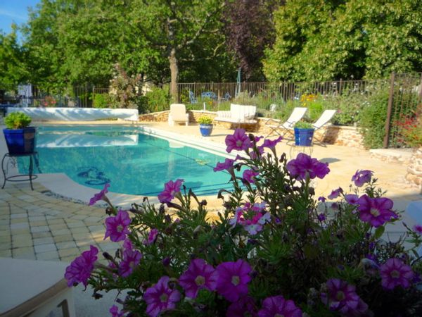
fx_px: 366
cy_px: 158
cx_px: 211
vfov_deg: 46.8
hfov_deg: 60.0
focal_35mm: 30
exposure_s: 1/400
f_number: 4
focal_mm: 5.2
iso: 100
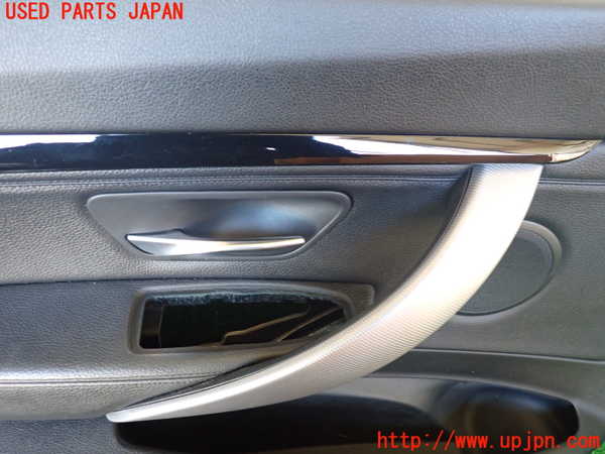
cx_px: 302
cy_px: 227
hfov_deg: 69.4
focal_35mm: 25
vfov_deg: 54.9
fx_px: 437
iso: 500
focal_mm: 4.5
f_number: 2
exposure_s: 1/30
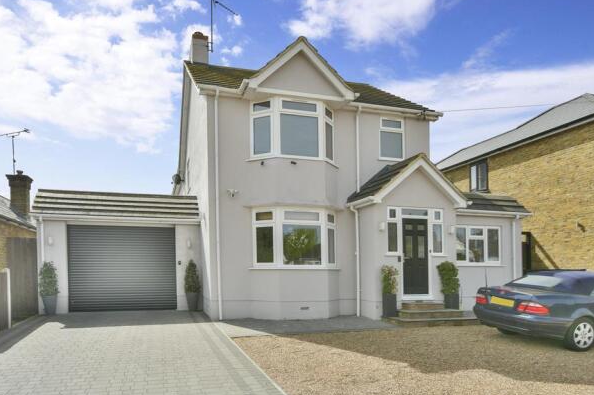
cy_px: 192
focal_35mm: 21
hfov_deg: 81.2
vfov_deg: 59.4
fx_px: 346
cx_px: 307
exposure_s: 1/250
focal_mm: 13
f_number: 8
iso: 250
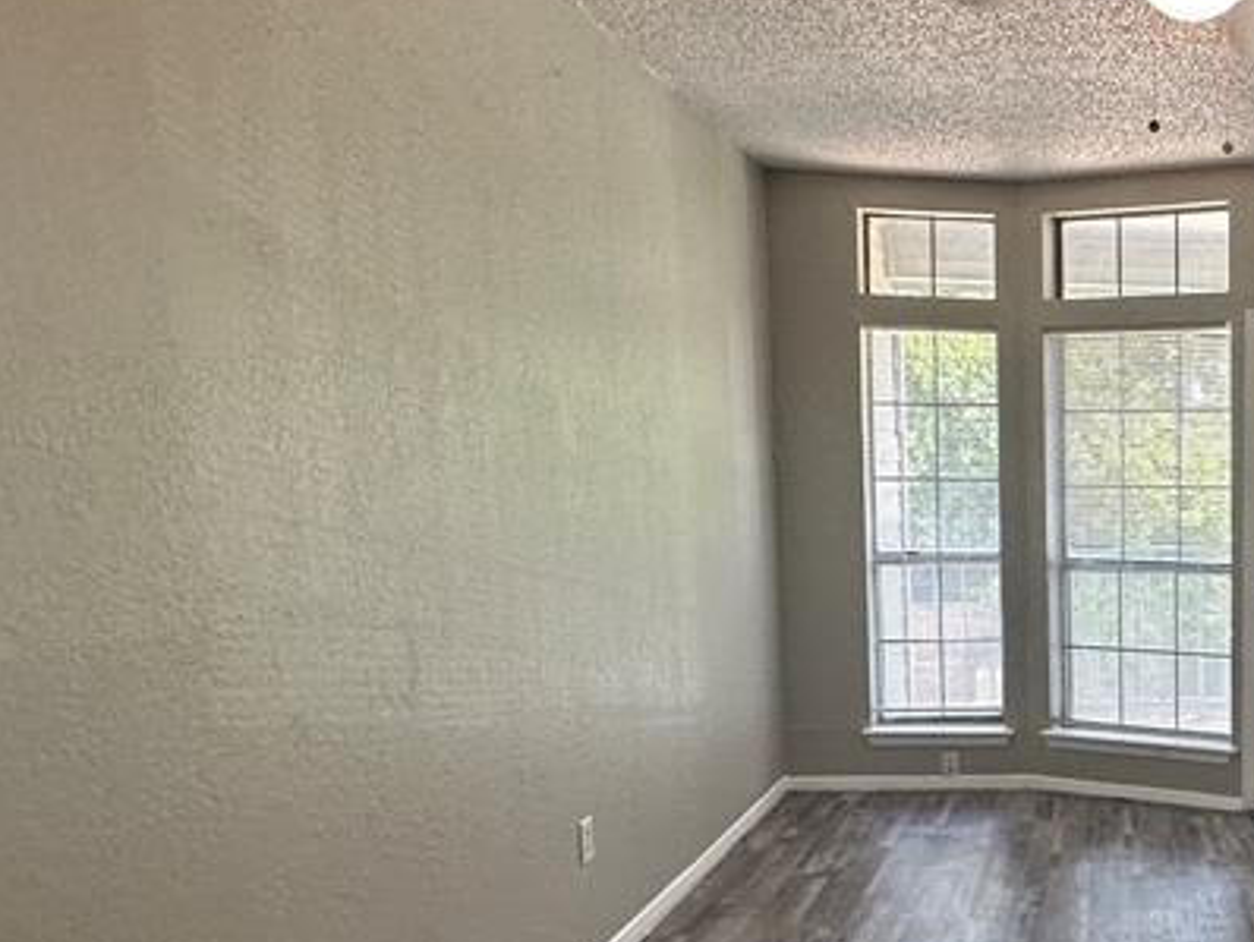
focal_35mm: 36
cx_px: 1301
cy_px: 611
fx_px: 1305
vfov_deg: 39.3
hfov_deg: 42.8
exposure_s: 1/120
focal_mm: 2.22
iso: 160
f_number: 2.2
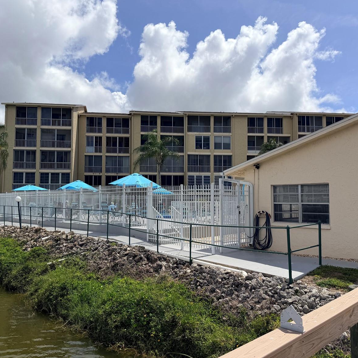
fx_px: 339
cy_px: 177
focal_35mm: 29
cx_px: 165
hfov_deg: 55.6
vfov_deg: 55.6
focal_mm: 6.76
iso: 80
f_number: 1.78
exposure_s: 1/10309
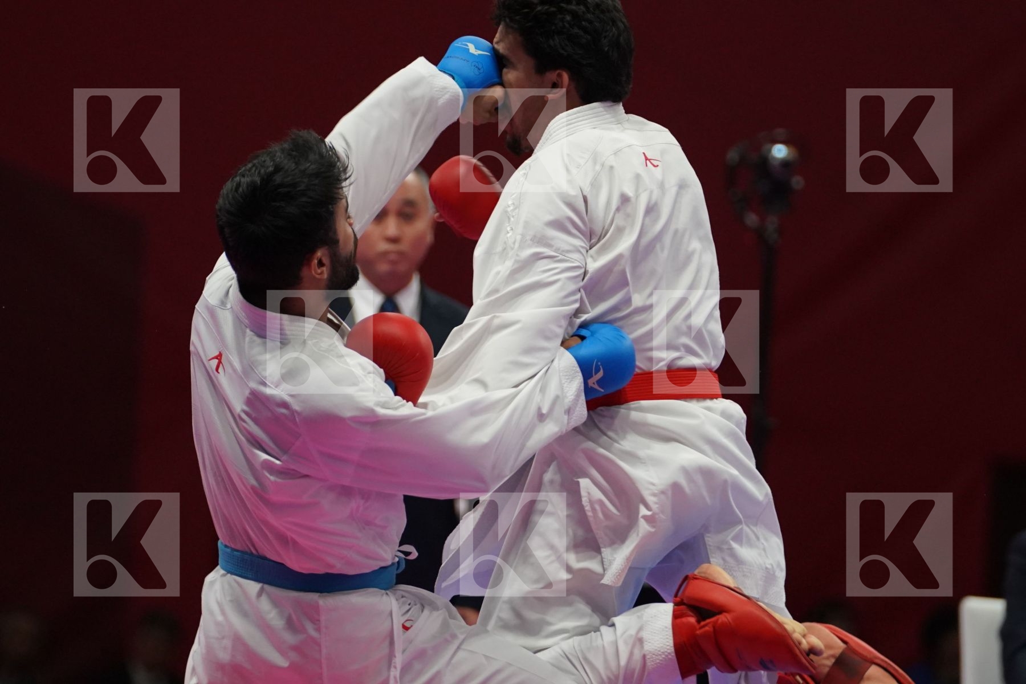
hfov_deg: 6.1
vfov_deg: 4.1
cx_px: 513
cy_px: 342
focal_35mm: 337
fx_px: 9604
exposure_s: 1/1000
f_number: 4
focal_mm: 225
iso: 2500
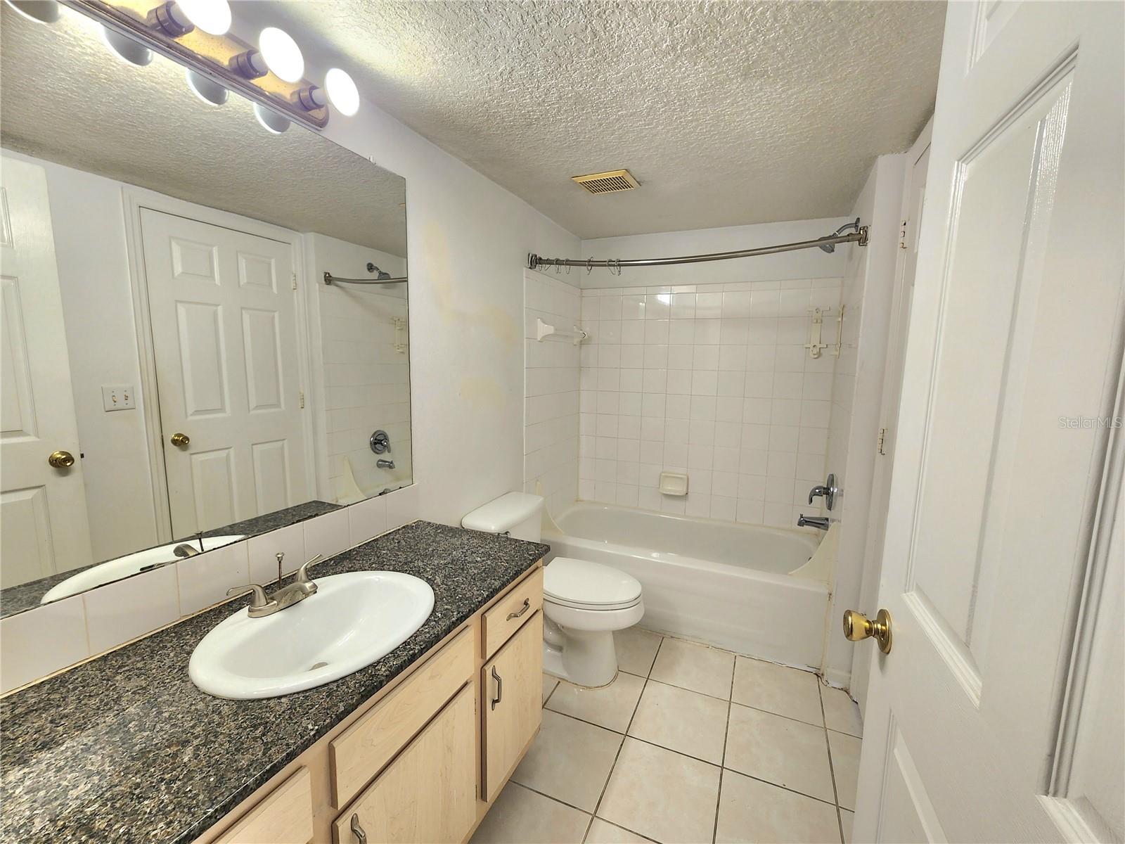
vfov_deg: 89.9
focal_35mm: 13
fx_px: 422
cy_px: 422
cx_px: 562
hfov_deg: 106.2
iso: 64
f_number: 2.2
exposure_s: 1/60.2
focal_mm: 2.2
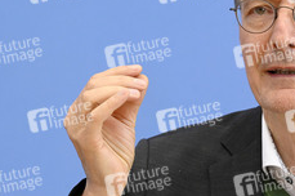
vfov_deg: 5.4
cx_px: 284
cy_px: 85
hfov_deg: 8.0
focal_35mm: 256
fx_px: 2095
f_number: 7.1
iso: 4000
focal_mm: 130
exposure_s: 1/500
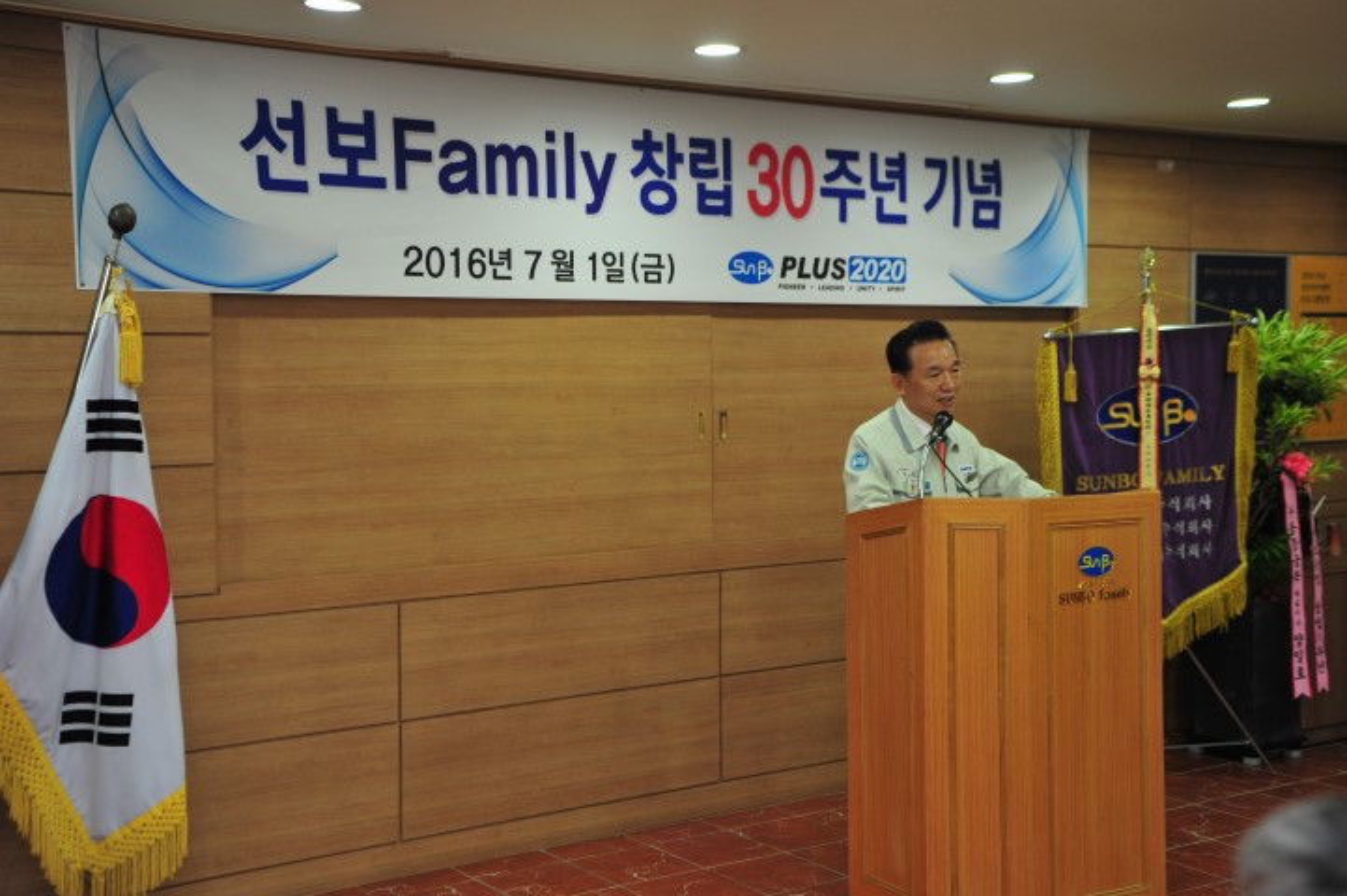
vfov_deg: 29.2
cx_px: 674
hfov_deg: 42.8
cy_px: 448
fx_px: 1720
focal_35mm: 46
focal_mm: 46
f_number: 3.5
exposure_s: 1/125
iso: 1000
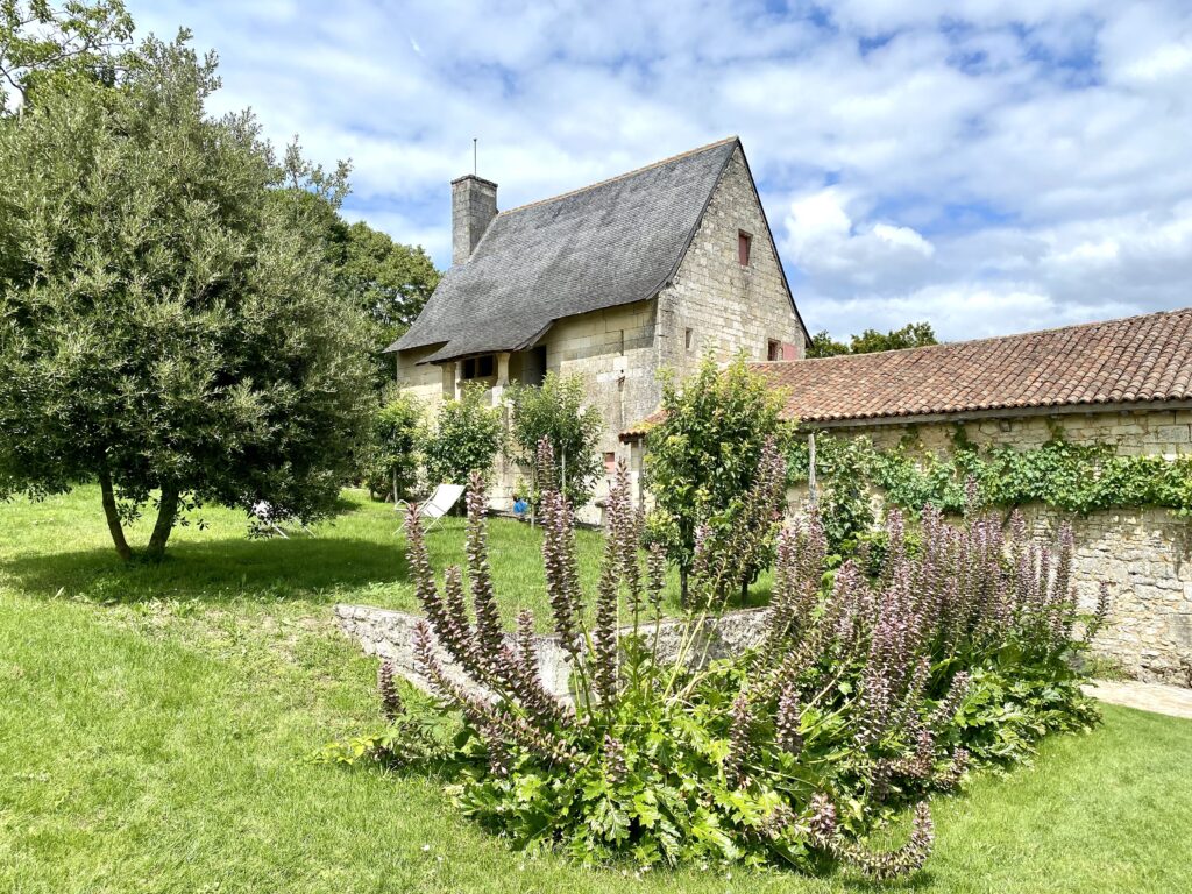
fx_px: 895
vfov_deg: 53.1
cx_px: 596
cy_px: 447
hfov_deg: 67.3
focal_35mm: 26
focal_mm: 4.25
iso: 32
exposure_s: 1/3401
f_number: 1.8
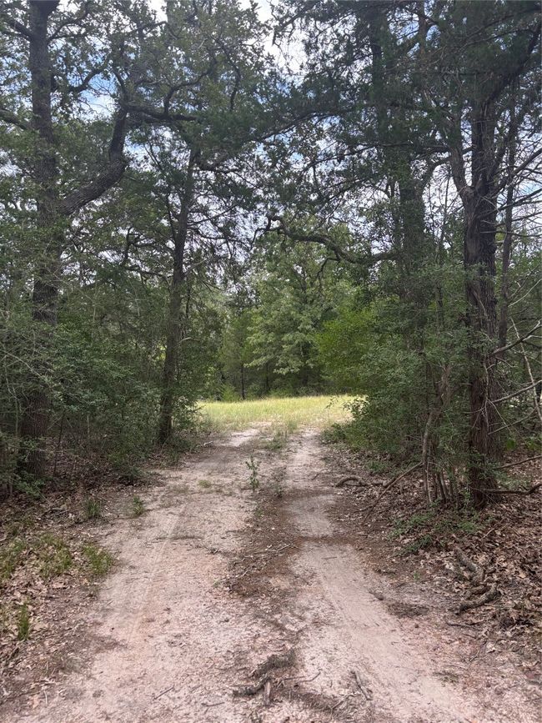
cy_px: 362
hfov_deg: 53.1
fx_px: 543
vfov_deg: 67.3
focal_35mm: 26
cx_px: 271
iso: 50
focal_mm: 5.96
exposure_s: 1/574
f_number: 1.6
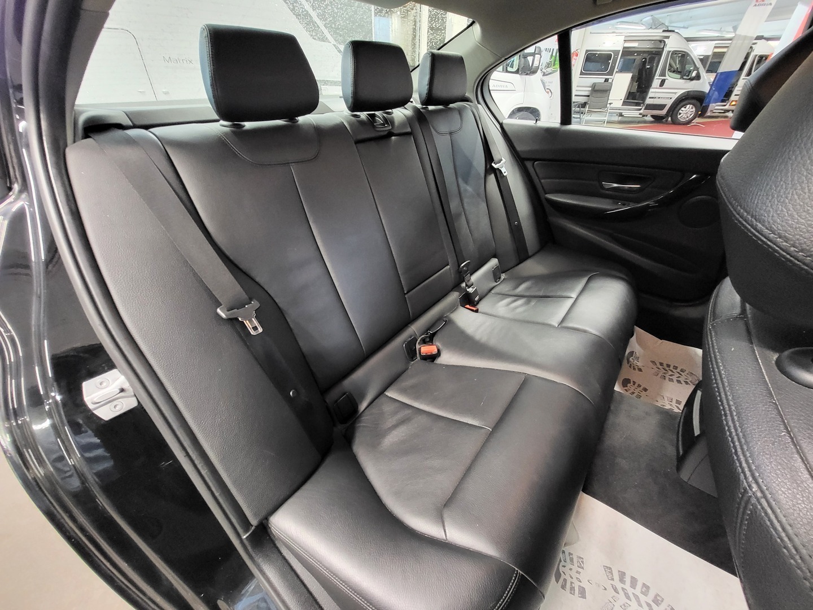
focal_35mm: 13
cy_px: 305
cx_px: 406
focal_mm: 1.74
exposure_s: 1/25
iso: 800
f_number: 2.2
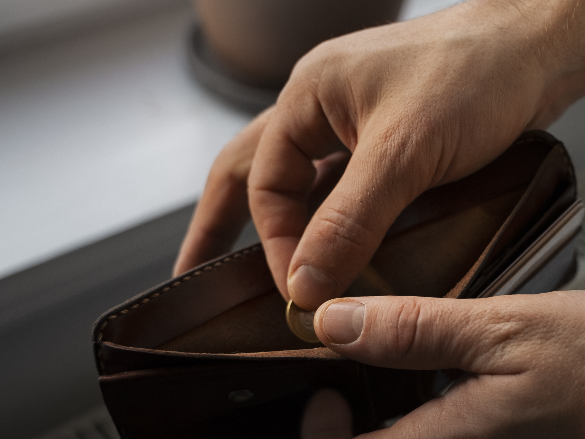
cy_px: 333
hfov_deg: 30.0
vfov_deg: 23.0
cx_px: 472
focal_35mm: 63
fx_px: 1065
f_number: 2.8
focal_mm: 34
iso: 500
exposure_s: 1/640
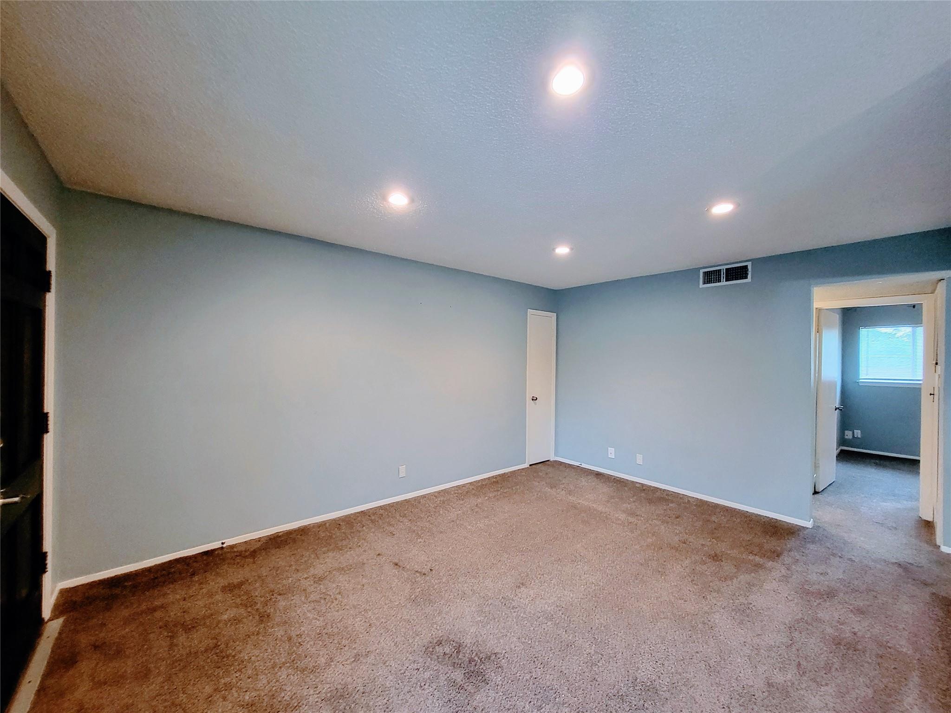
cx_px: 476
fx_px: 357
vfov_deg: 89.9
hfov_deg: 106.2
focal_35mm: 13
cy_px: 356
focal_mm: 1.74
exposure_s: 1/30
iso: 500
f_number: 2.2
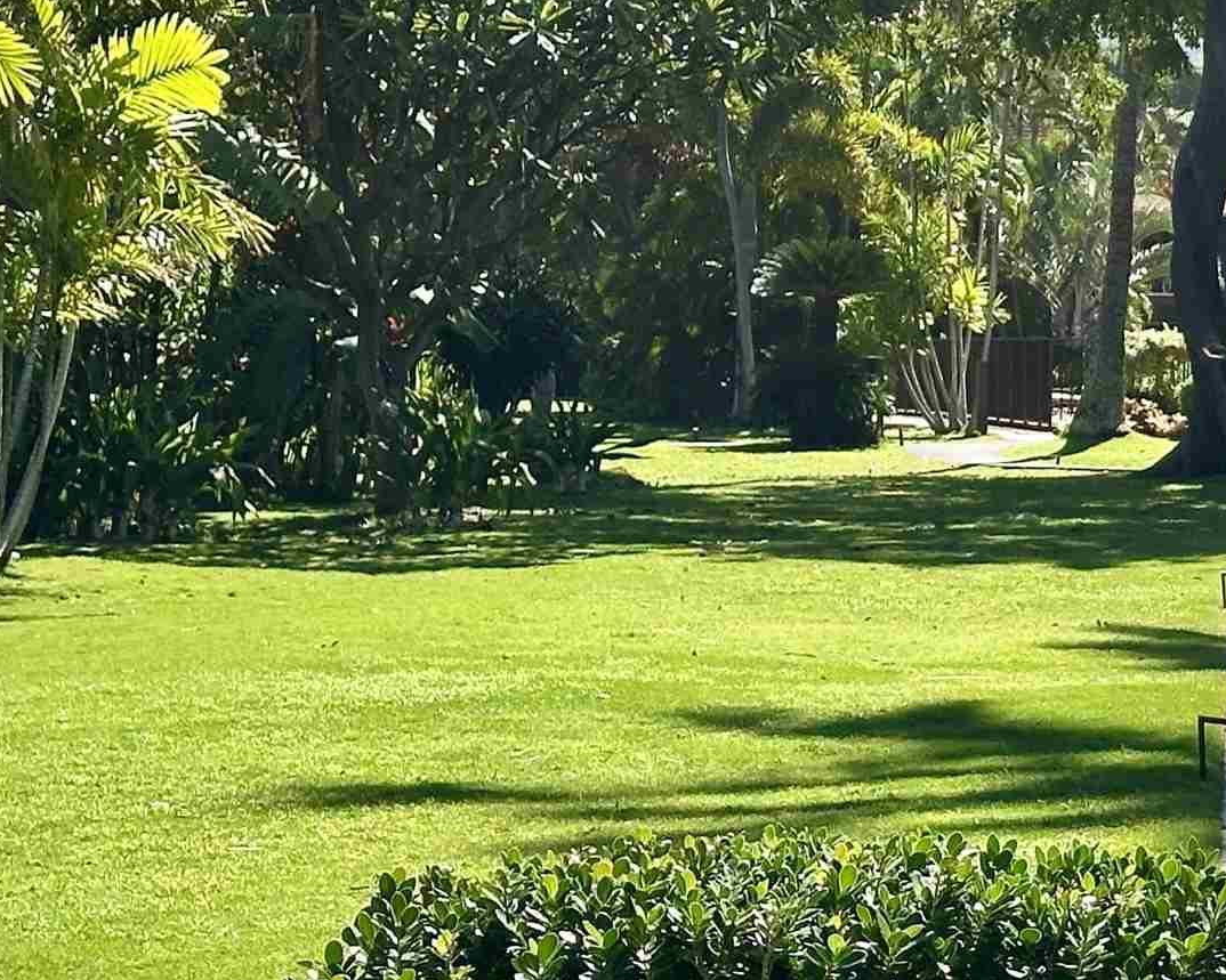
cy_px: 416
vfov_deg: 11.5
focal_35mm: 134
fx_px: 4862
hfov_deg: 13.9
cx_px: 1492
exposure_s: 1/2252
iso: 64
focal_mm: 6.86
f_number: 1.78
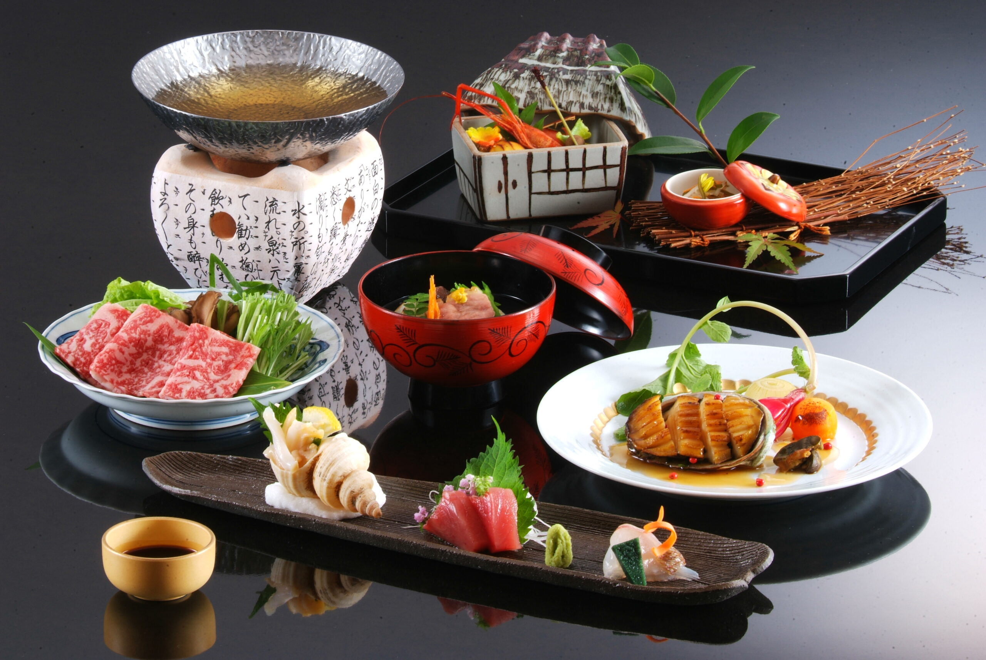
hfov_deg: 13.7
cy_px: 330
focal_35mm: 150
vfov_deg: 9.2
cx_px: 493
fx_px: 4113
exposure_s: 1/125
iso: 100
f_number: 22
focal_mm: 100
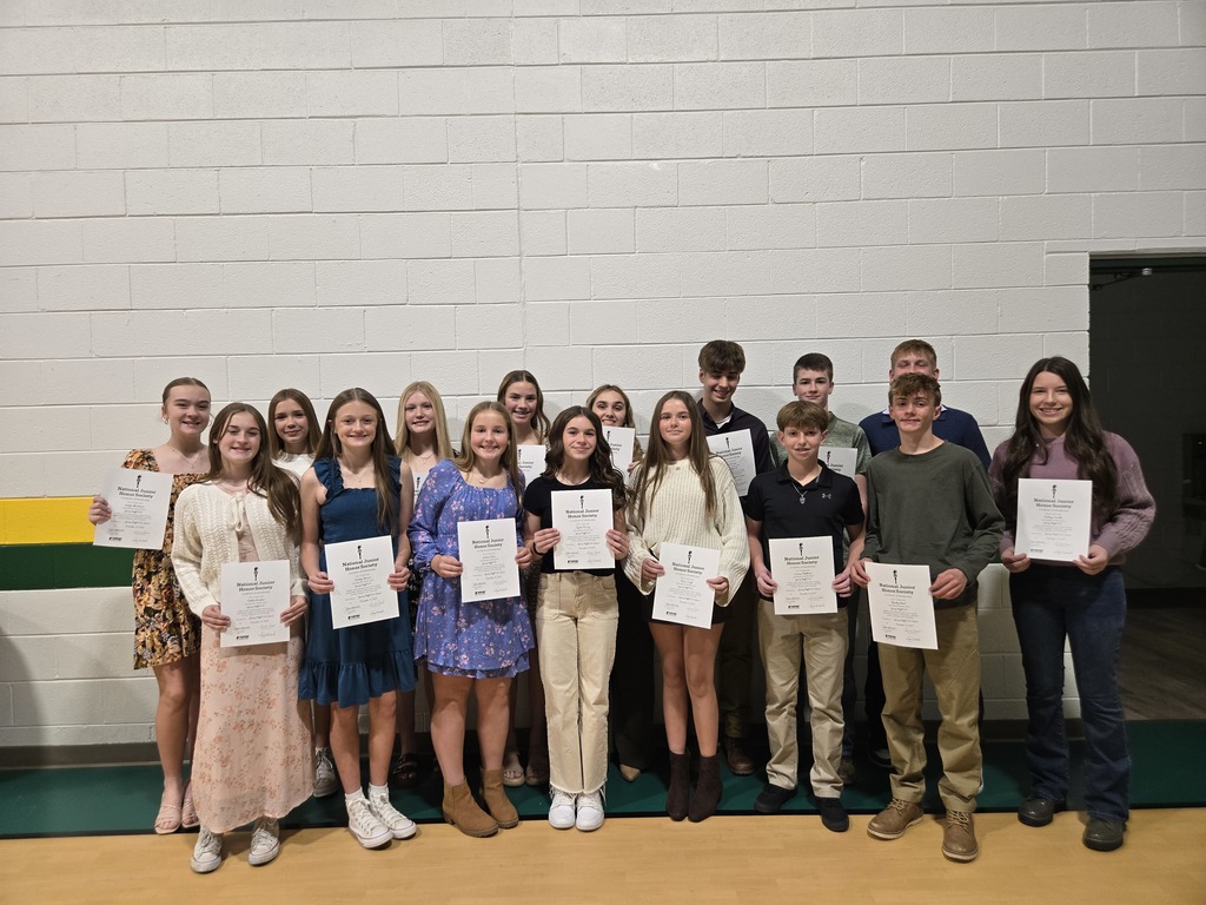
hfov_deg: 73.9
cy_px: 452
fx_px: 801
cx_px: 603
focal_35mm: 23
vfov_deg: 58.9
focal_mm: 5.4
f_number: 1.8
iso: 250
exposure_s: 1/120
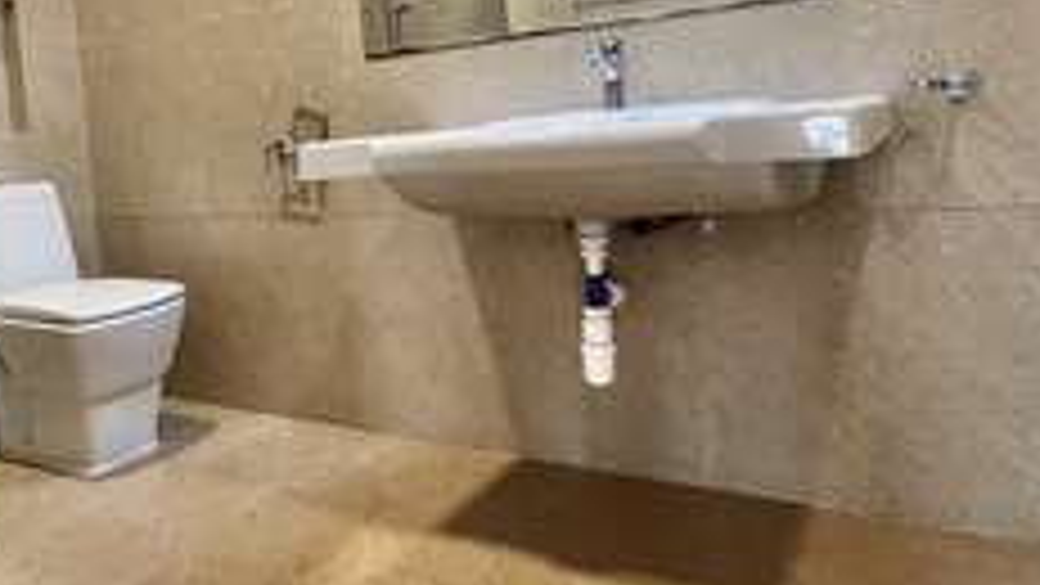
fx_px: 772
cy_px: 173
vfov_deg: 40.7
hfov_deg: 67.7
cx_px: 457
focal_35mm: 28
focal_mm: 1.57
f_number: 1.8
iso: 250
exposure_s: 1/50
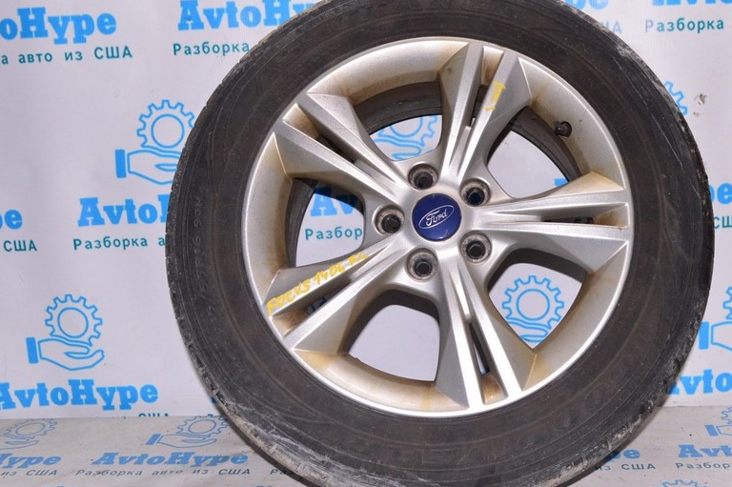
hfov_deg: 44.3
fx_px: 894
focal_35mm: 44
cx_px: 445
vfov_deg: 30.4
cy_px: 198
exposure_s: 1/200
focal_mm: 22
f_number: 8
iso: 1600
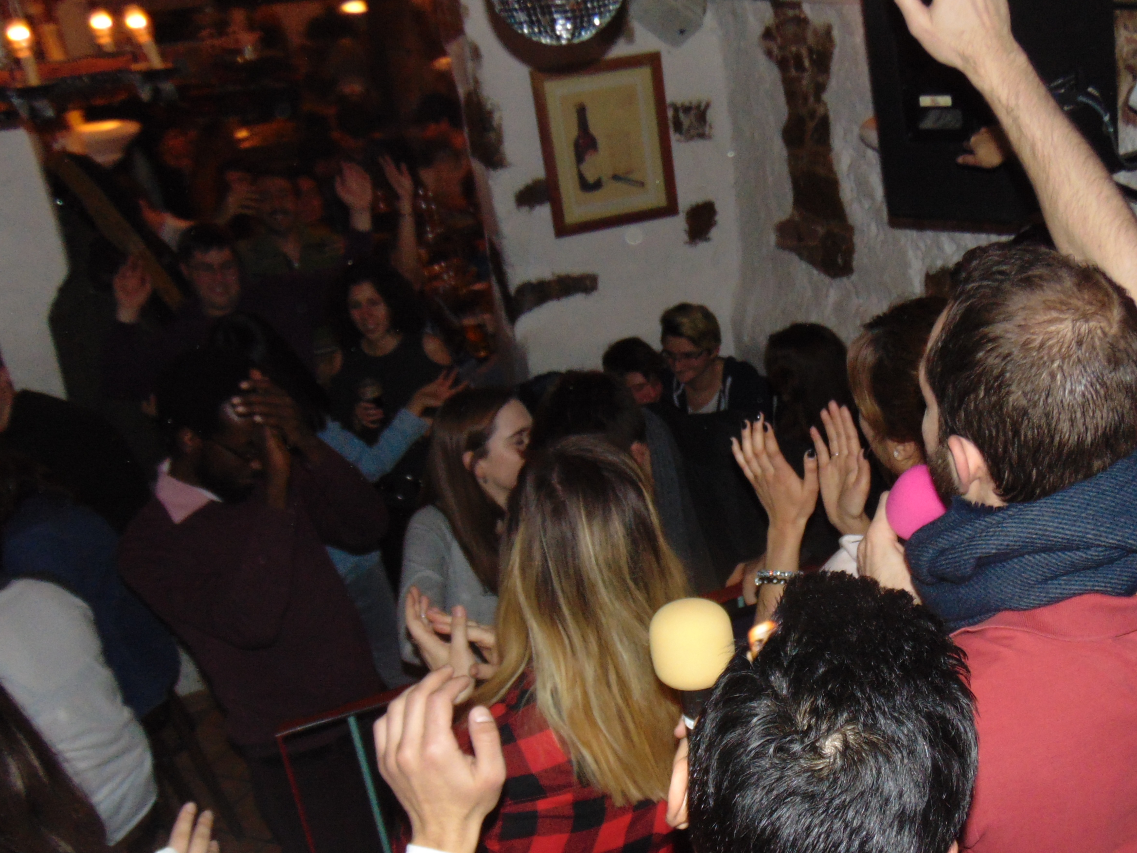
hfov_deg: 47.4
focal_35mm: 39
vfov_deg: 36.4
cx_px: 722
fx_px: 1281
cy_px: 573
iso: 200
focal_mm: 4.5
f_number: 3
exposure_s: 1/8
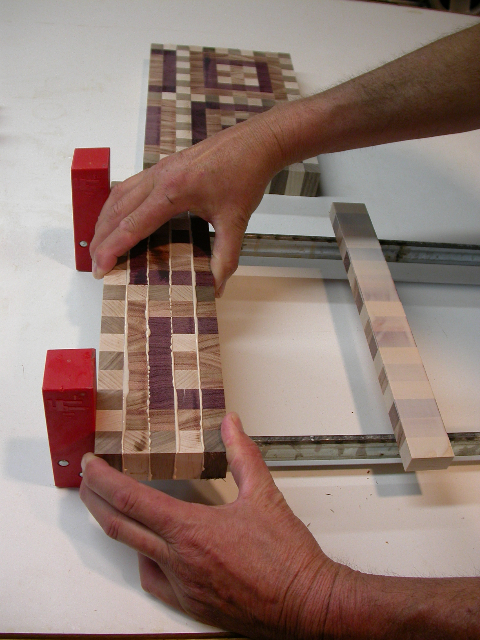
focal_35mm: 38
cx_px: 240
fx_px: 703
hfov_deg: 37.7
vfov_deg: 49.0
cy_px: 320
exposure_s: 1/48
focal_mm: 7.85
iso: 100
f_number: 2.6
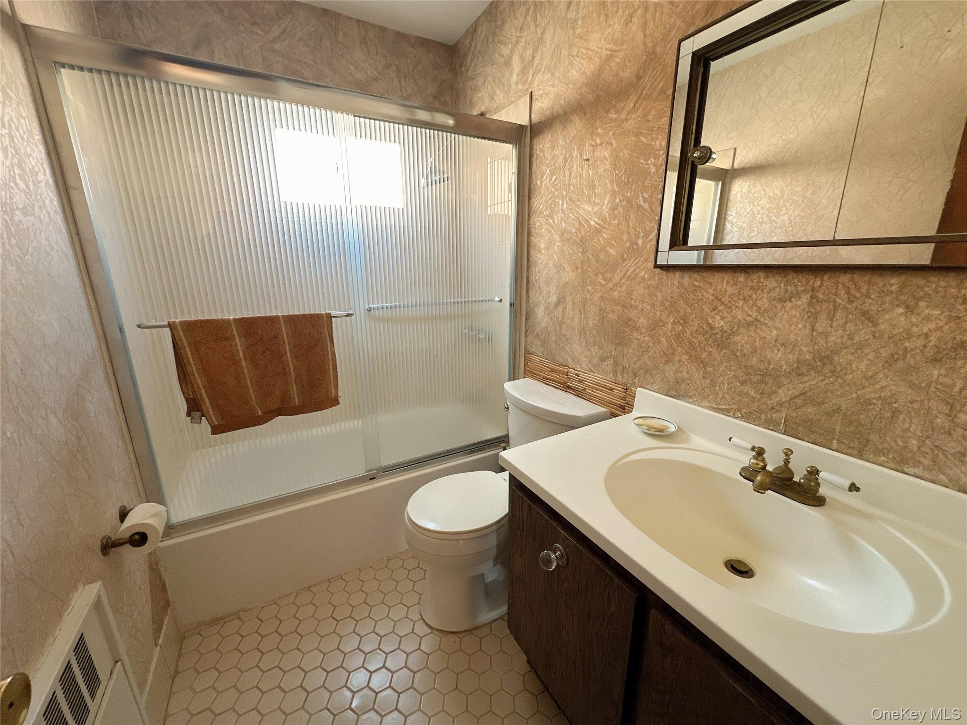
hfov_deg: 102.1
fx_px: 391
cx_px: 484
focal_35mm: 14
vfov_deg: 85.7
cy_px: 362
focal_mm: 2.22
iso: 250
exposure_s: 1/60
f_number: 2.2
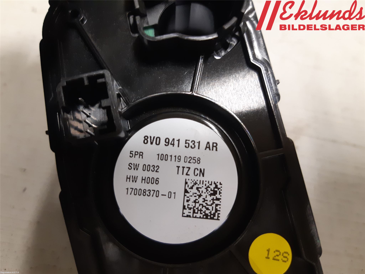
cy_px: 137
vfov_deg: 53.1
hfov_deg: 67.3
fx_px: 274
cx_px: 182
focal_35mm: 26
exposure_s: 1/25
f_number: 1.7
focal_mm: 3.93
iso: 250
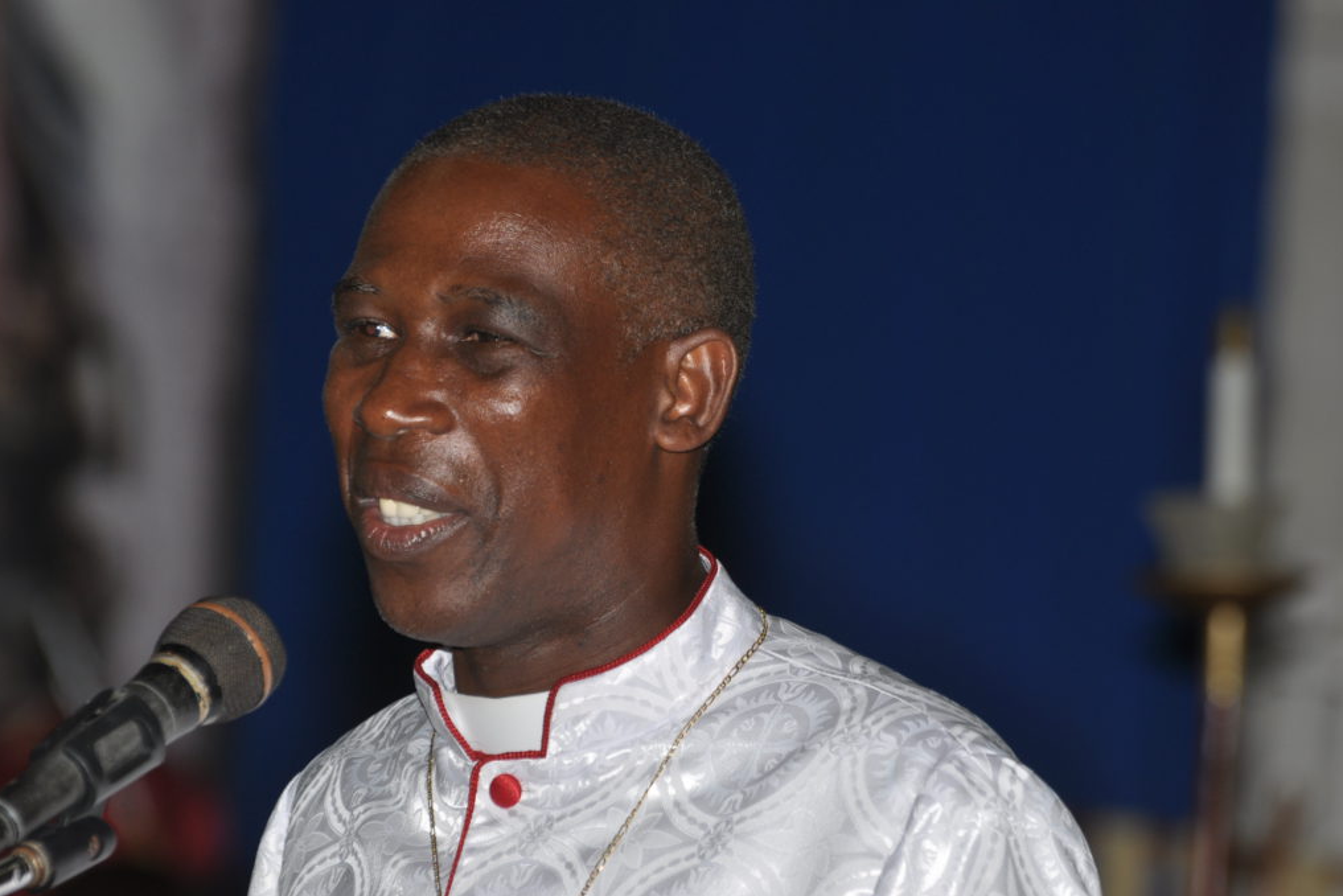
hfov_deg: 6.5
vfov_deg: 4.3
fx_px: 11829
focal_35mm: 317
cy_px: 448
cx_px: 669
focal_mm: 210
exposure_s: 1/60
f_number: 5.3
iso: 200
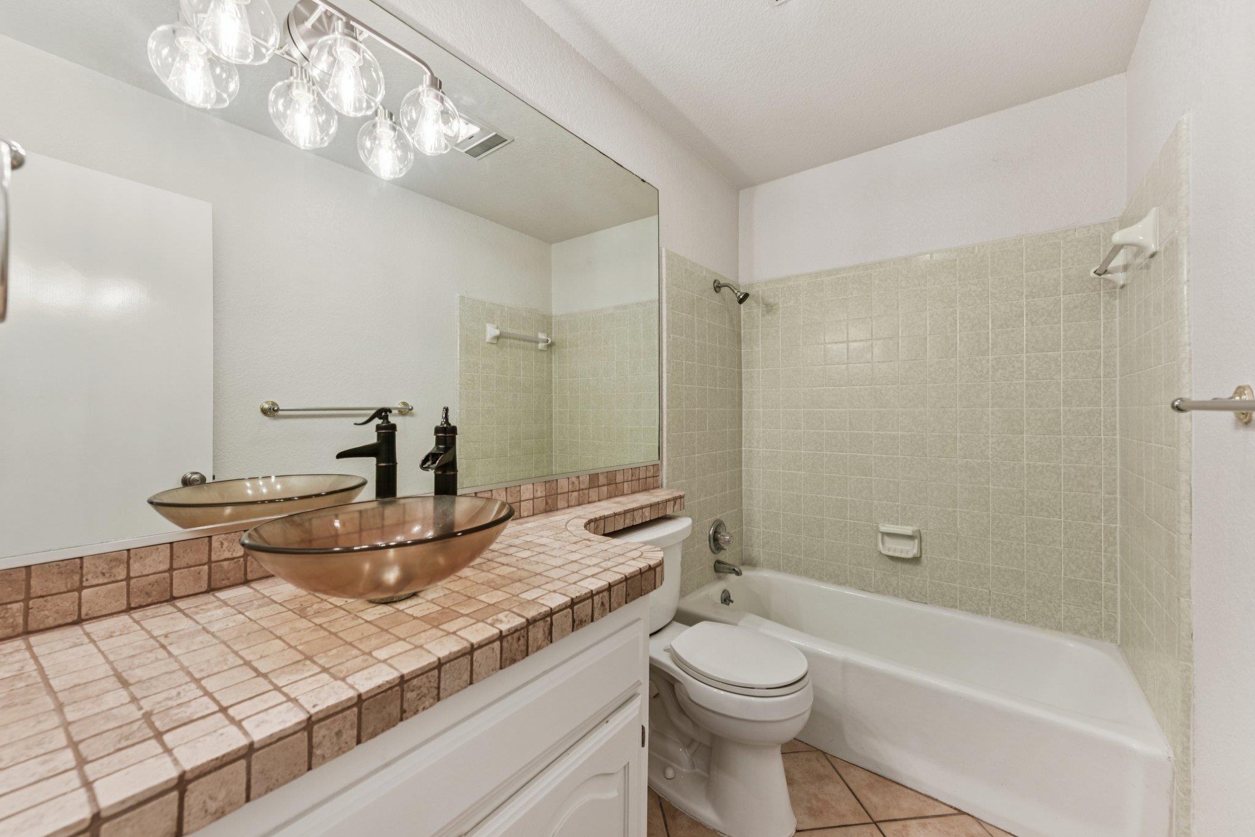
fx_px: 488
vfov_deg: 81.2
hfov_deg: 104.2
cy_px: 418
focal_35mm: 14
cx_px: 628
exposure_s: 1/8
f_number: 8
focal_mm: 14
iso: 160
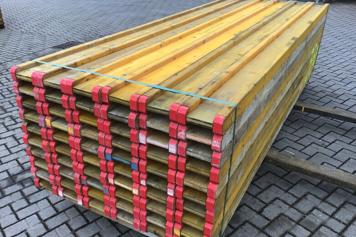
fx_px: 326
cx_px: 175
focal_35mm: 33
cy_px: 124
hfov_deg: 57.2
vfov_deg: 39.9
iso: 32
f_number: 2.4
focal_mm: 3.3
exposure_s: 1/100
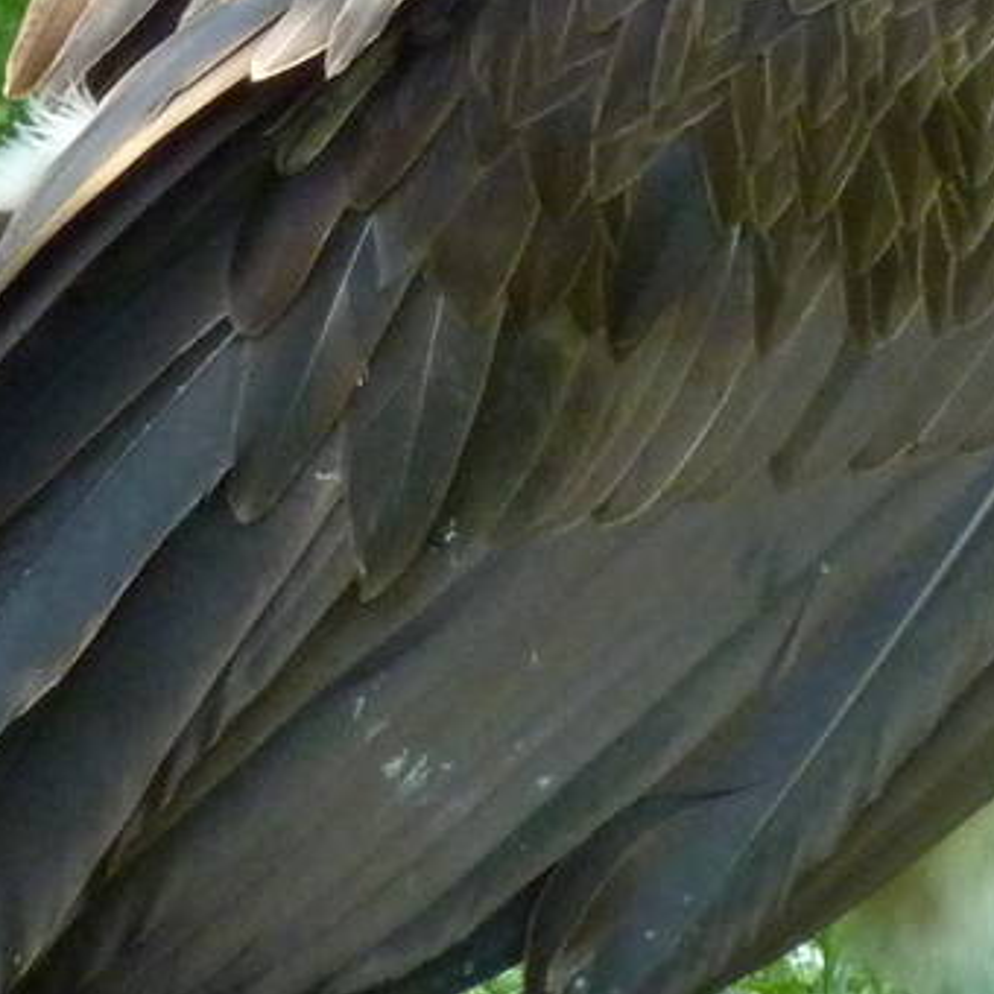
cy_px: -58
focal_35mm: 1081
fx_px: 35119
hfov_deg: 1.6
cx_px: 310
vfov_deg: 1.6
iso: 400
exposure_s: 1/160
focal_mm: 42.6
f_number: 4.7
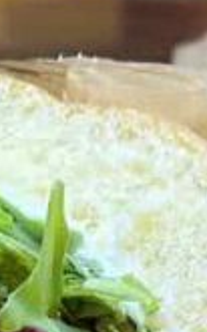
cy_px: 493
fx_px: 2846
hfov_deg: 4.2
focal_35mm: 315
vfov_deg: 6.6
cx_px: 241
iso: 80
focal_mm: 6.86
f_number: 1.78
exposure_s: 1/100
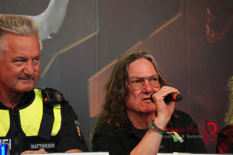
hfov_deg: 9.9
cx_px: 116
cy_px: 78
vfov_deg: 6.6
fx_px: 1340
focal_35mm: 207
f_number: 5.6
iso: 2000
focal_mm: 138
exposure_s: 1/250
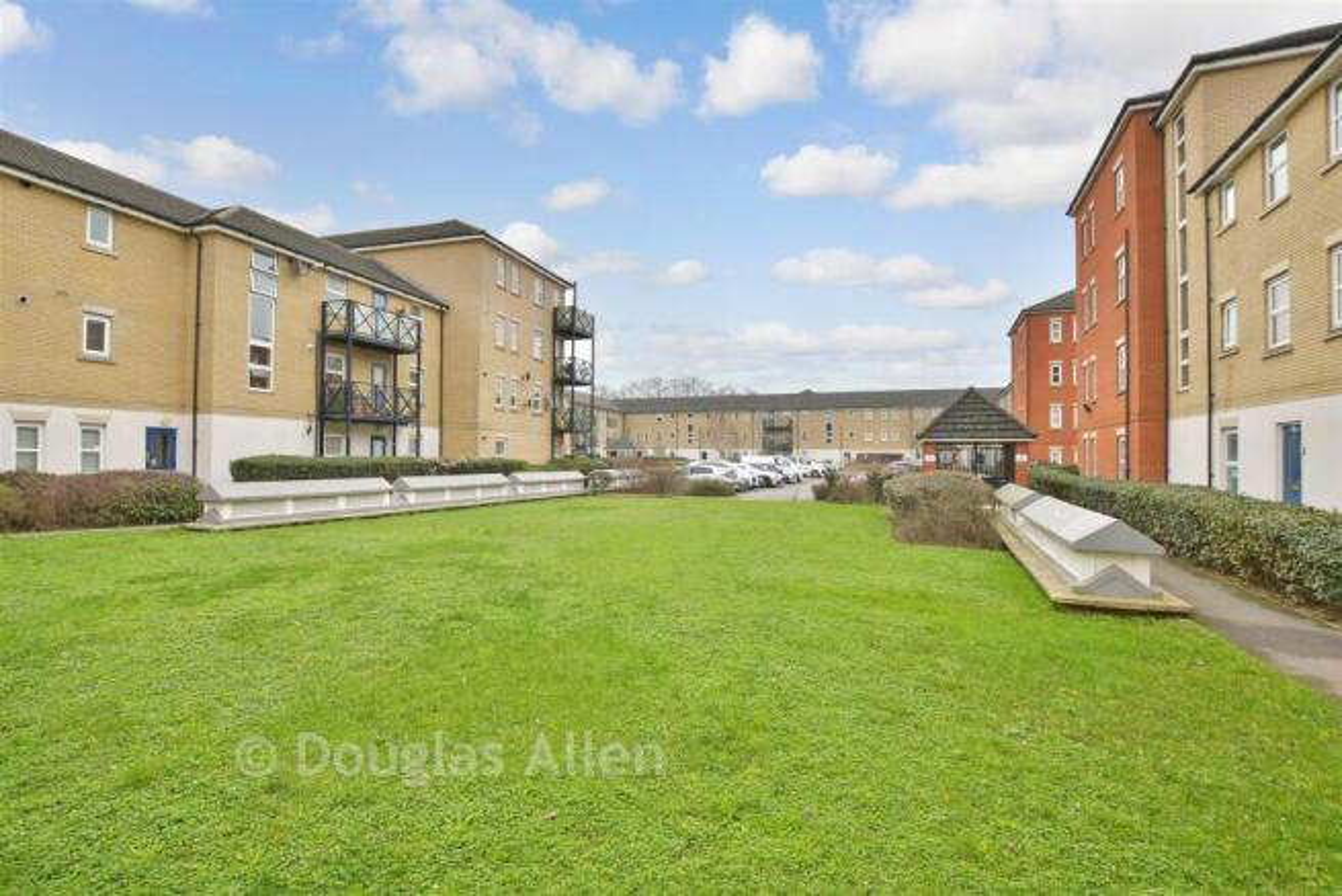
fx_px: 597
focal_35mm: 16
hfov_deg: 96.7
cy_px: 448
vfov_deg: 73.8
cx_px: 671
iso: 200
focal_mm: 11
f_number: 8
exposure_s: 1/20
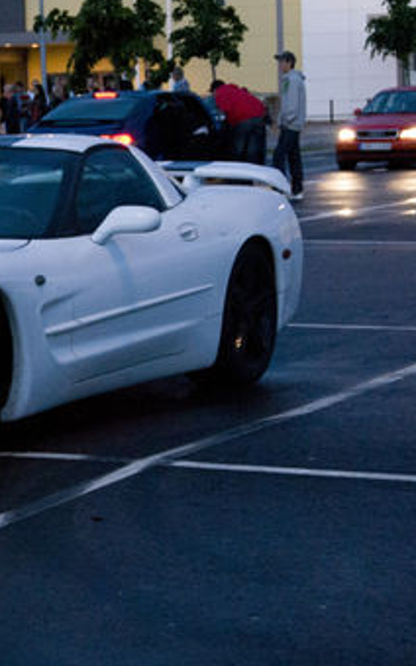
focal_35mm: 130
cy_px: 316
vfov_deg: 16.1
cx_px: -67
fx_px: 2356
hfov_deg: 10.0
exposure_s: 1/80
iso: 800
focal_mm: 45
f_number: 5.3
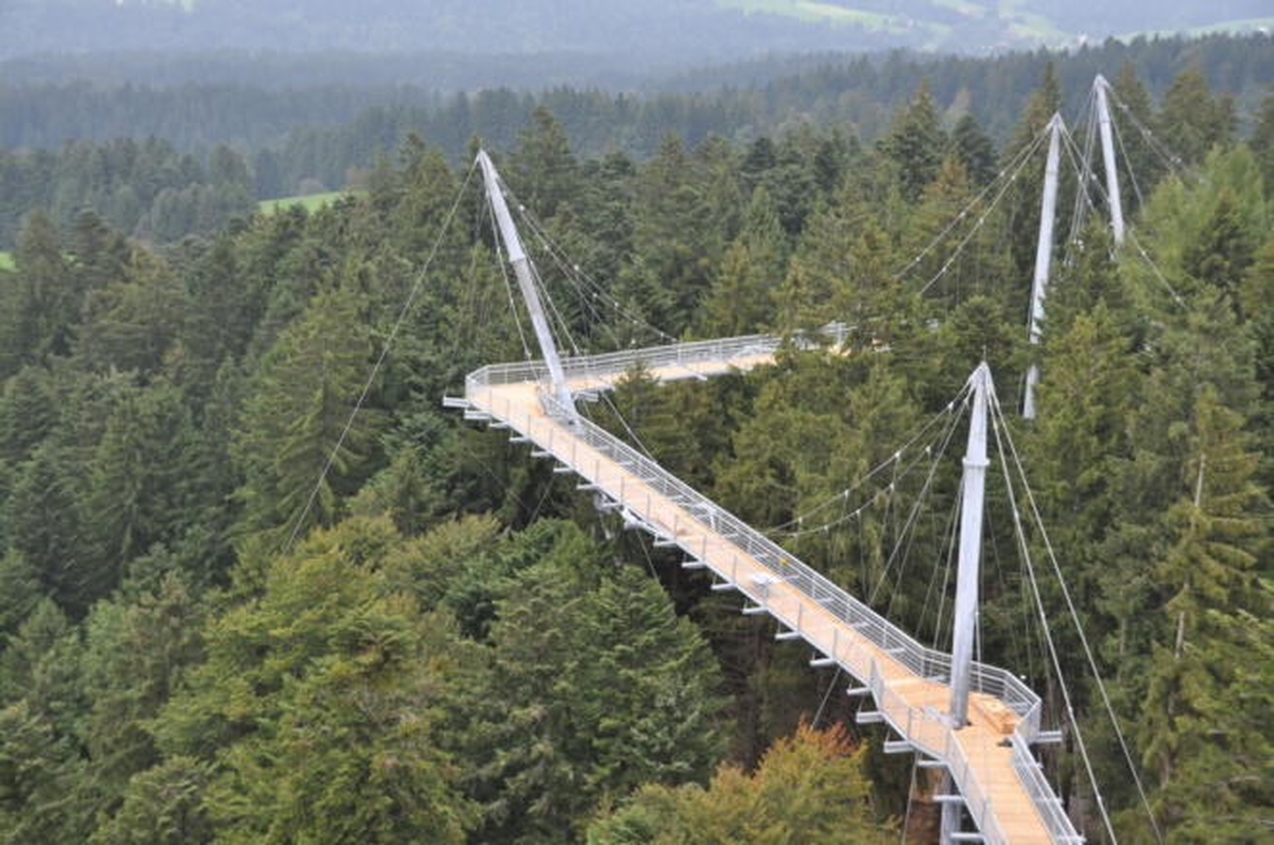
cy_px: 422
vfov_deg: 9.6
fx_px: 5036
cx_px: 637
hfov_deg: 14.4
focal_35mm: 142
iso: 400
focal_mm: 95
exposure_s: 1/500
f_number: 5.6
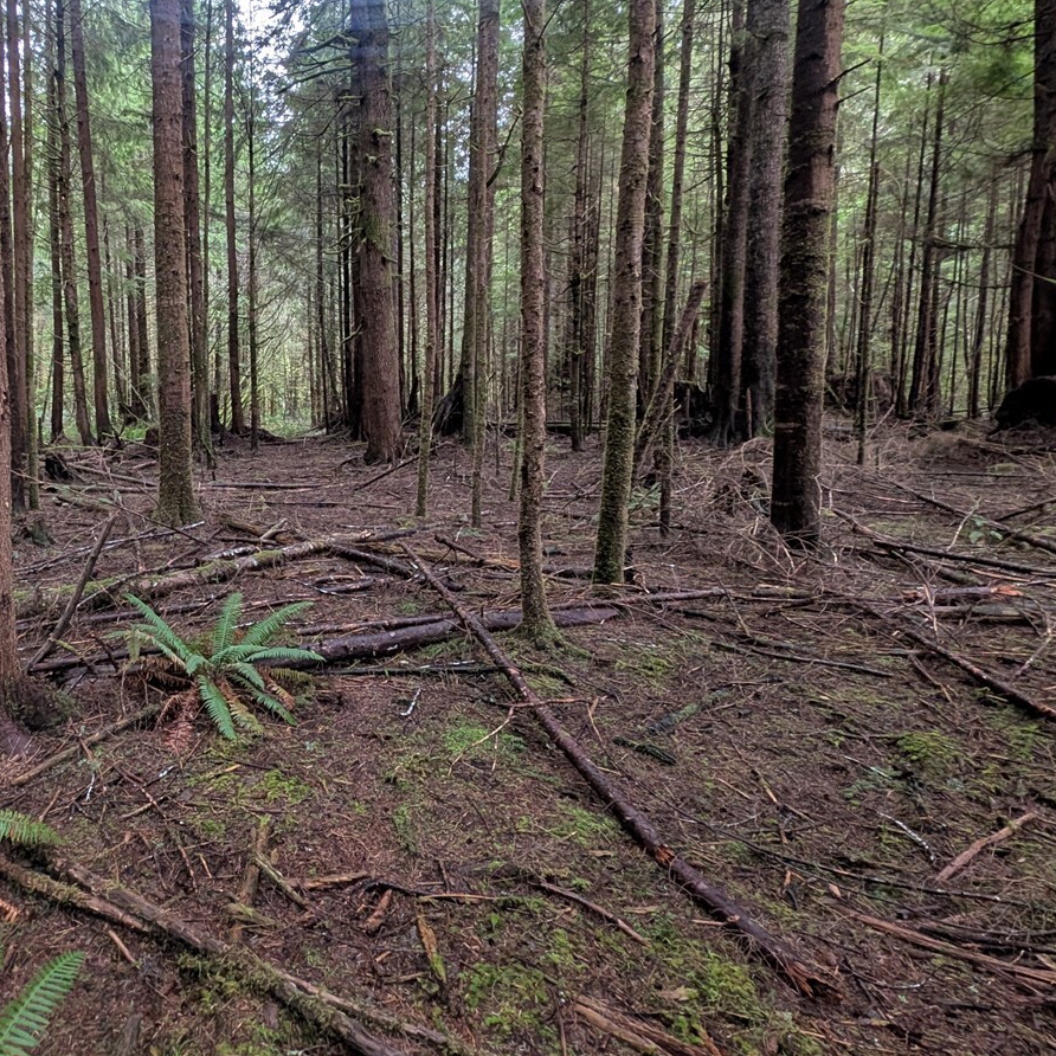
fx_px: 656
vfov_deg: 77.5
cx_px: 288
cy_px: 474
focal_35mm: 19
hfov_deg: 73.2
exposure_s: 1/23.9
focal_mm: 2.23
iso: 144
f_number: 1.95
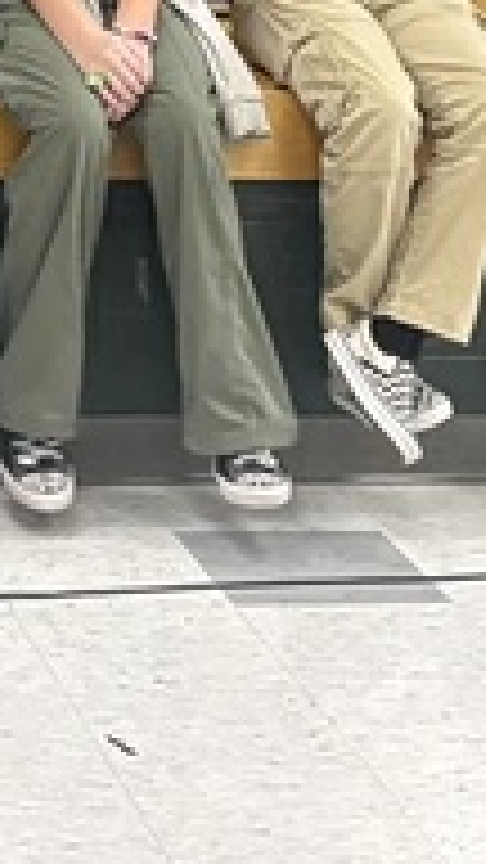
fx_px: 3459
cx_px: -441
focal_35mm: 151
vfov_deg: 13.4
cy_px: -432
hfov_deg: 7.7
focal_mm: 5.96
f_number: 1.6
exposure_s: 1/60
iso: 400
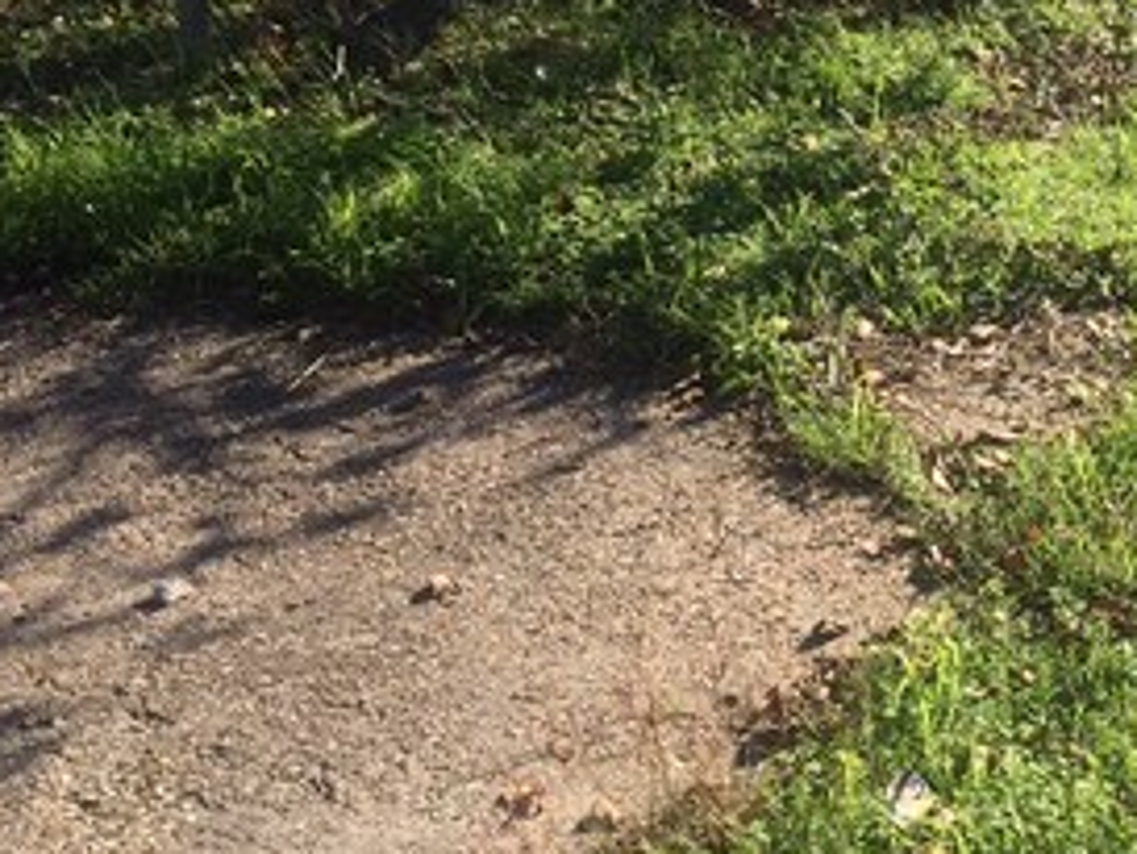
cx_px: 1202
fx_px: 2202
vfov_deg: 21.3
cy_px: 19
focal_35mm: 67
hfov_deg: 26.9
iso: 32
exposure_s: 1/989
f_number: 2.2
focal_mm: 4.15
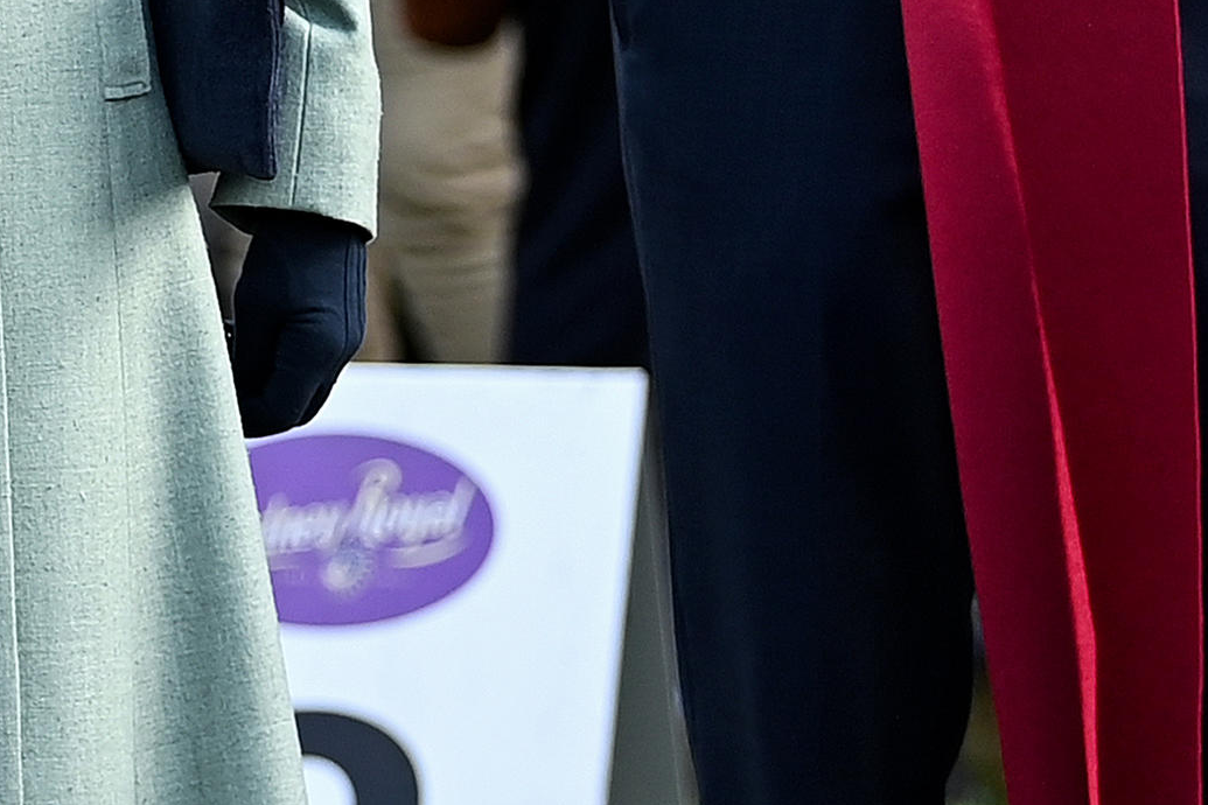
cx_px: -1185
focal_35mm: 628
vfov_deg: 2.2
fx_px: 21071
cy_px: -75
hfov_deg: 3.3
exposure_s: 1/1250
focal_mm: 130
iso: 320
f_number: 3.2
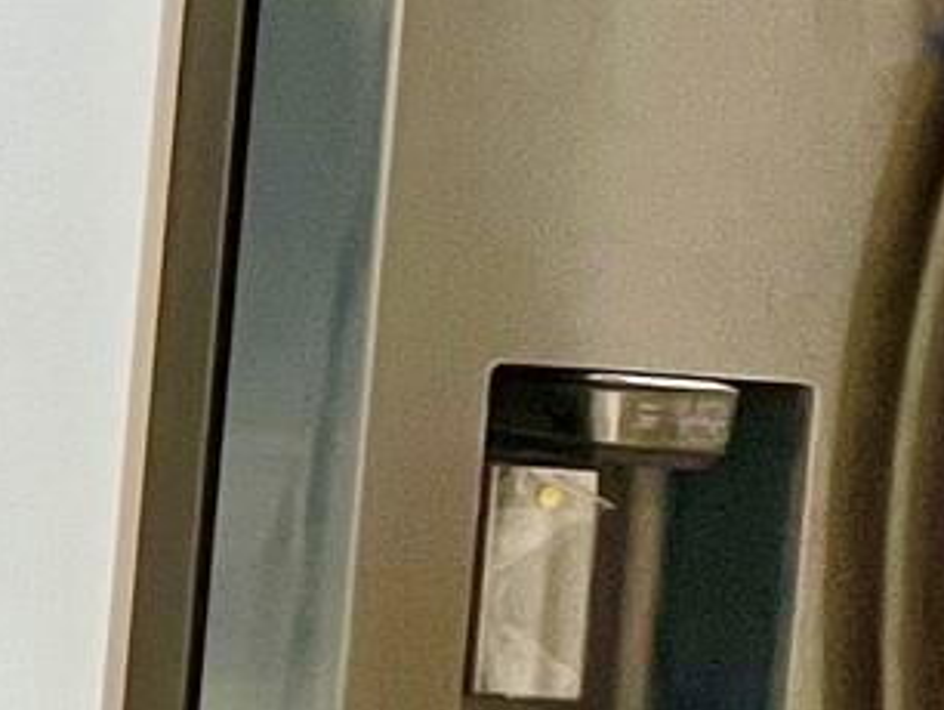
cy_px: 22
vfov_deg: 16.7
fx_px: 2374
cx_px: -1743
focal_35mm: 87
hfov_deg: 12.3
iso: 125
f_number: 1.8
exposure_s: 1/60
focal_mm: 1.57
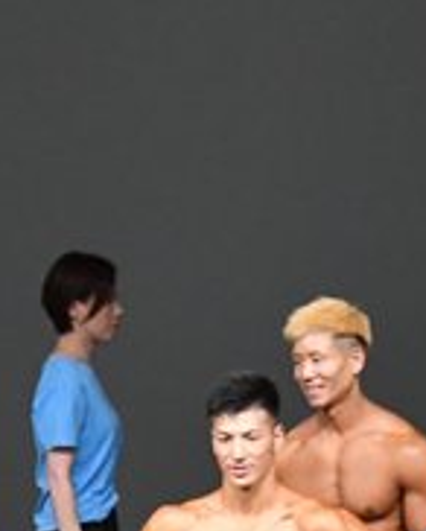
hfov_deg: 2.3
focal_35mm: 670
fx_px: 10542
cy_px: 703
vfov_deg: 2.9
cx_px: -369
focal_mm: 112
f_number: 5.6
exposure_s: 1/400
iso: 4000
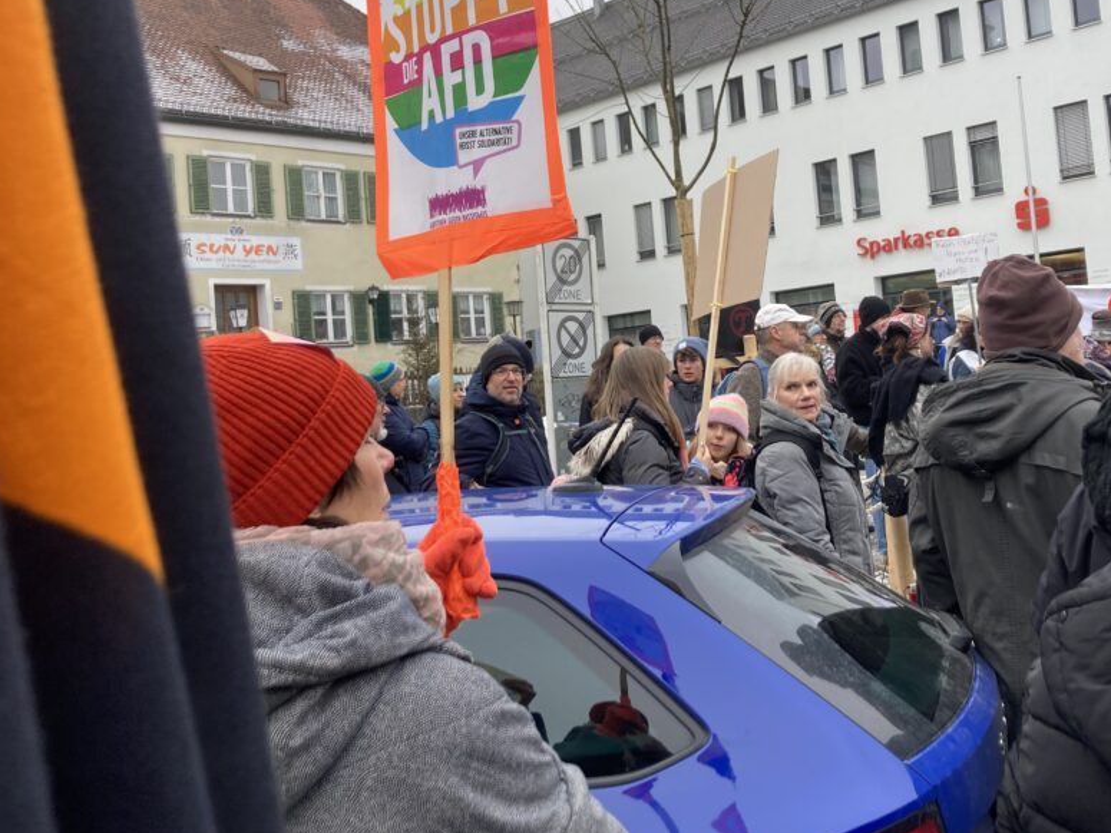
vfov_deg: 38.5
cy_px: 324
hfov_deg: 50.1
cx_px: 608
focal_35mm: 37
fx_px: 1187
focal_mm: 3.99
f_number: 1.8
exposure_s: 1/286
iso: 20
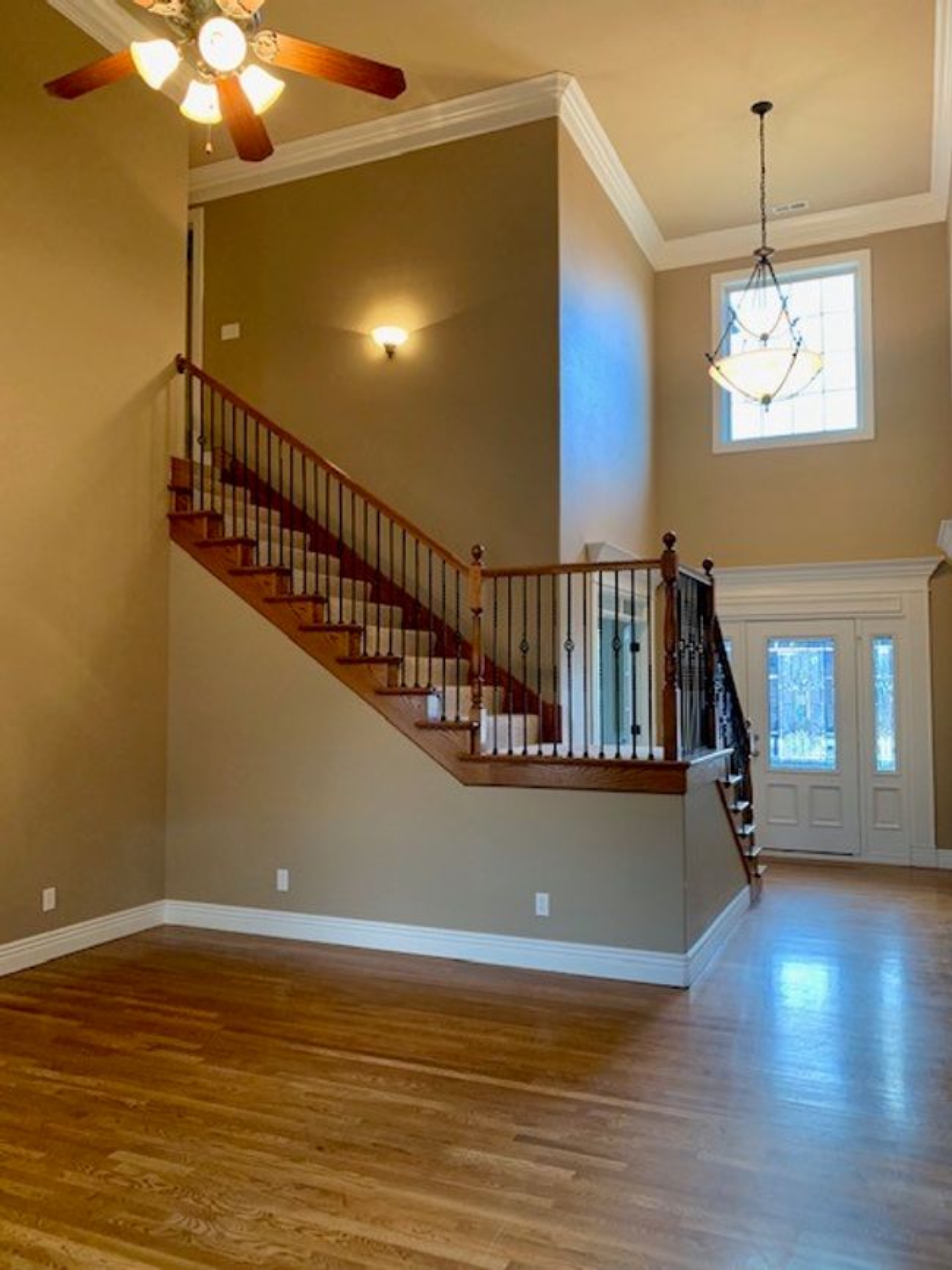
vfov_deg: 67.3
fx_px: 954
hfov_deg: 53.1
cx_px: 476
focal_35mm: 26
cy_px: 635
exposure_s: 1/60
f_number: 1.8
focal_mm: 4.25
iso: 250
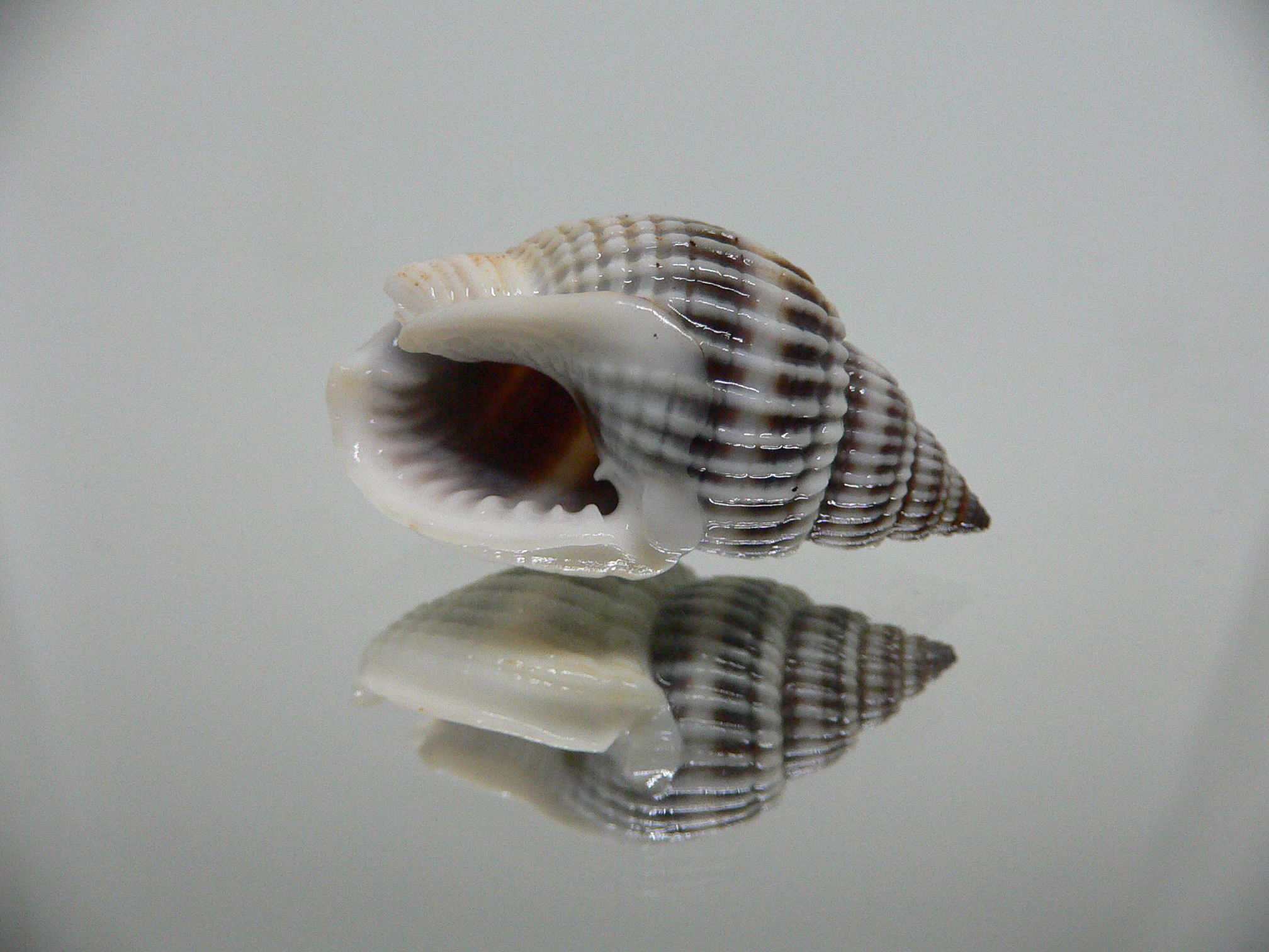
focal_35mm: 35
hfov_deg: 52.6
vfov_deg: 40.7
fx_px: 1283
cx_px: 634
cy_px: 476
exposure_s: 1/60
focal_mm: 4.6
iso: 200
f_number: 2.8
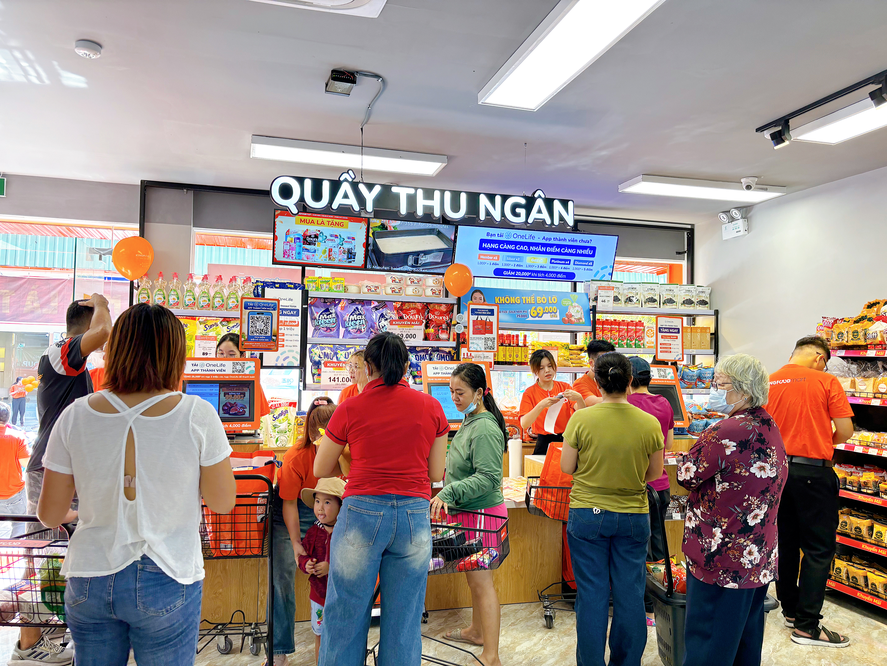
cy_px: 333
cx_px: 444
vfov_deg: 53.1
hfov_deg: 67.3
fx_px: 666
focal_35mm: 26
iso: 50
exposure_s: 1/100
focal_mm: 5.96
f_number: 1.6
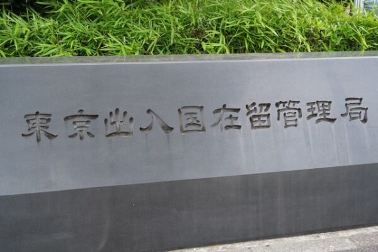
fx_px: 504
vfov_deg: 28.1
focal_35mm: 48
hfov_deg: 41.1
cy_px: 126
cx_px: 189
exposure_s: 1/200
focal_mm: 48
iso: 400
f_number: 6.3
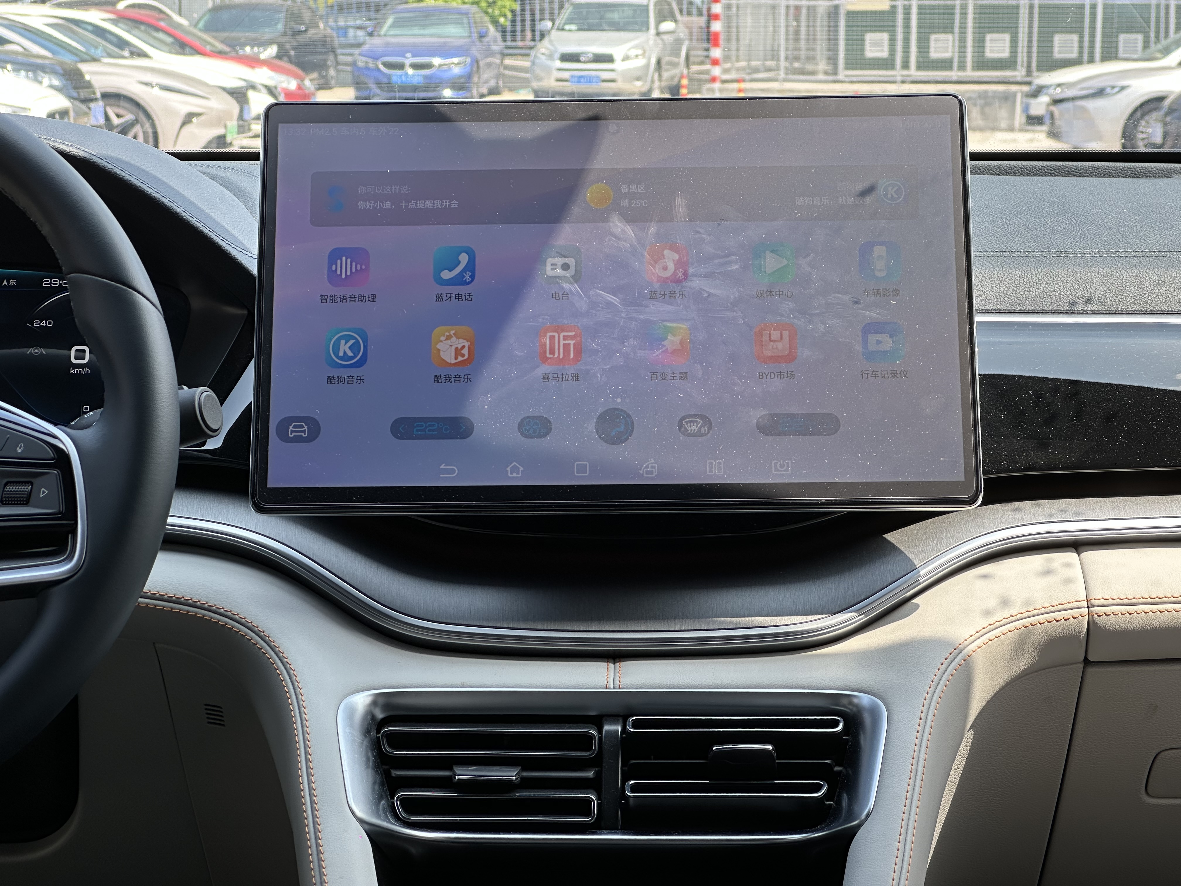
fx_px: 2627
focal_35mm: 77
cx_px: 590
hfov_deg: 25.3
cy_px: 443
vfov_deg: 19.1
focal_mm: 9
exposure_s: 1/99
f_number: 2.8
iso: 32
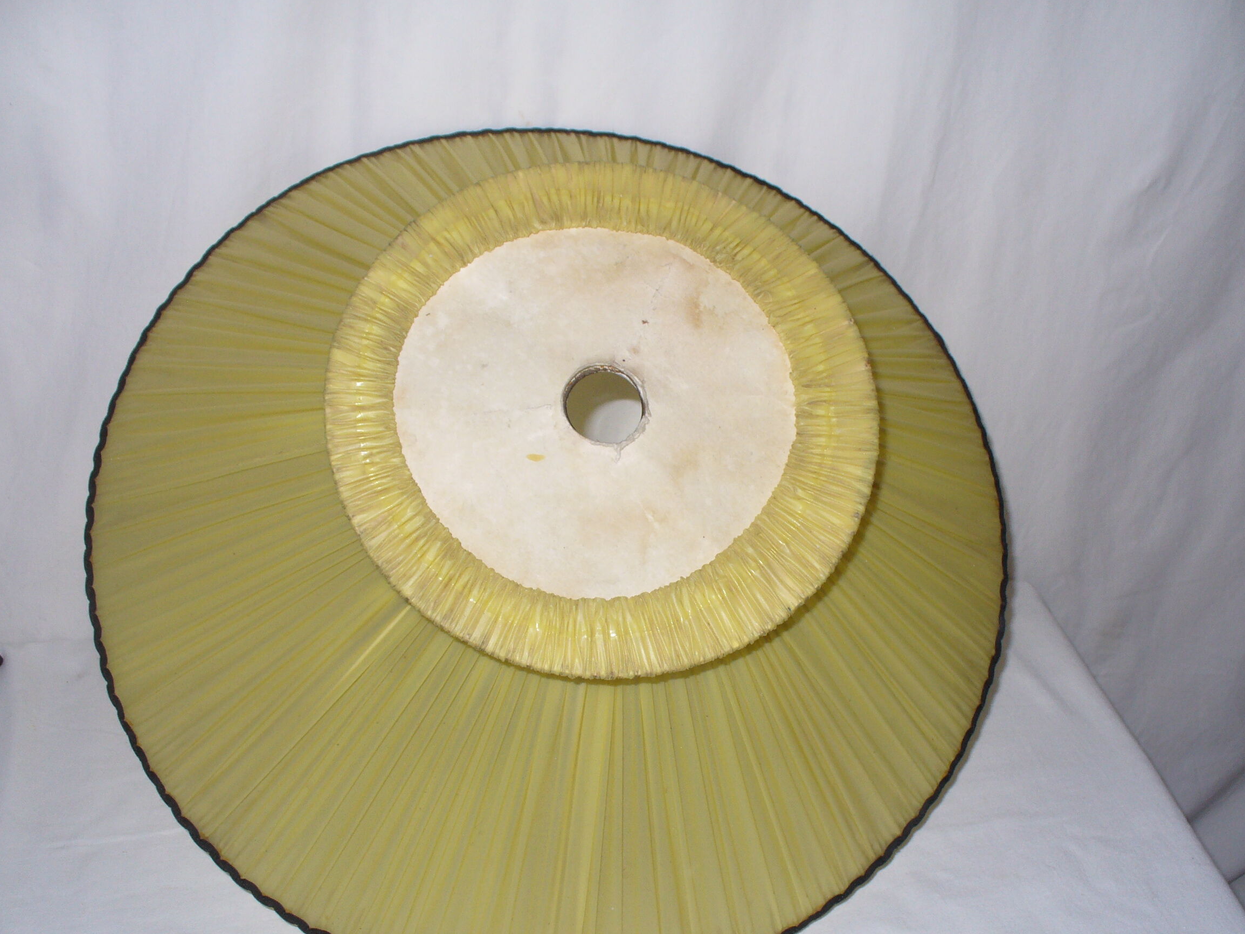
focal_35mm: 41
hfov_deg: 45.7
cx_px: 677
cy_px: 507
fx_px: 1475
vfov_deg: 35.1
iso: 100
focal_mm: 6.1
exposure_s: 1/30
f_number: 2.8
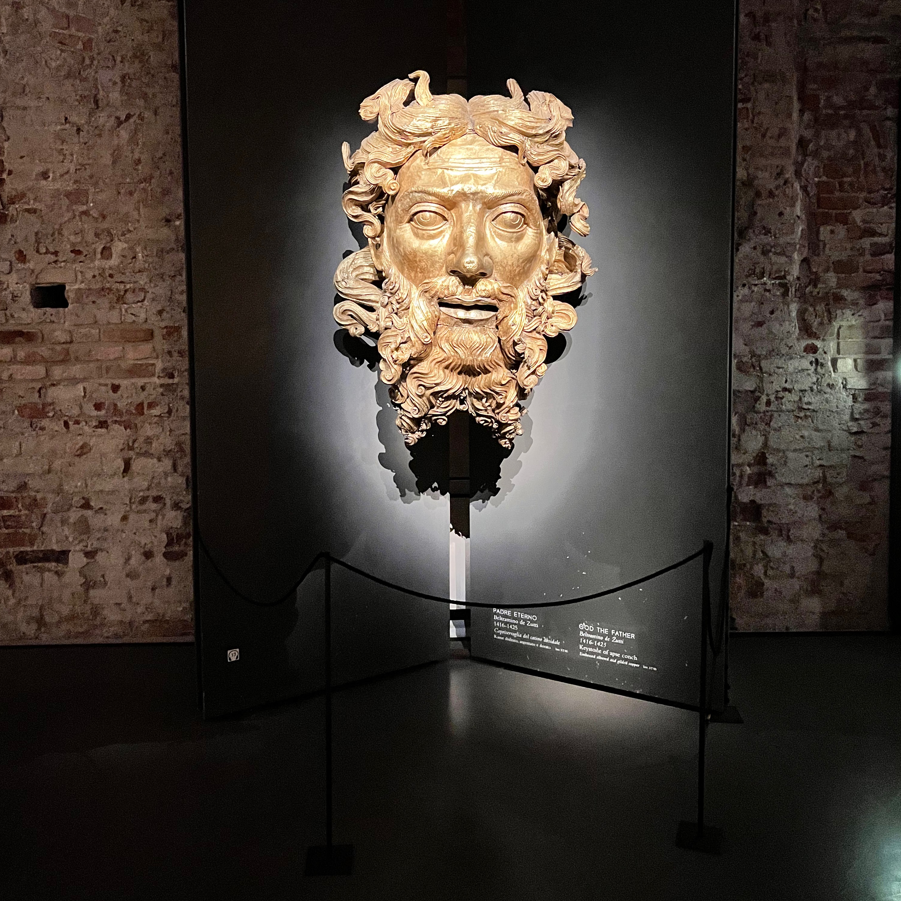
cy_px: 345
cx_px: 449
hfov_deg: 52.5
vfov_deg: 52.1
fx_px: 913
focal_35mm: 31
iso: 1000
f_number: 1.5
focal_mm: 5.7
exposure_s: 1/27
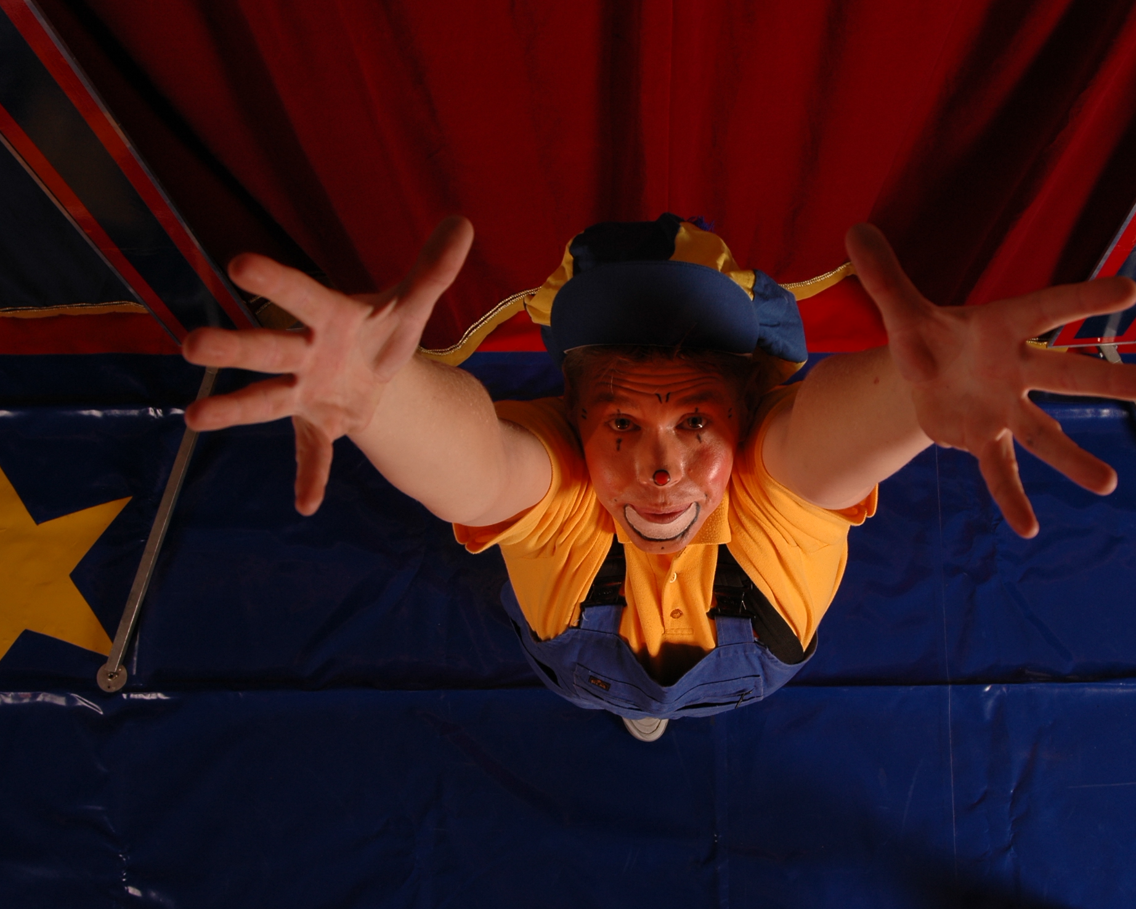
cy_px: 455
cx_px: 681
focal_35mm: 41
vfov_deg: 36.5
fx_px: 1378
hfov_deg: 44.6
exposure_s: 1/50
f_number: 7.1
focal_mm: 24
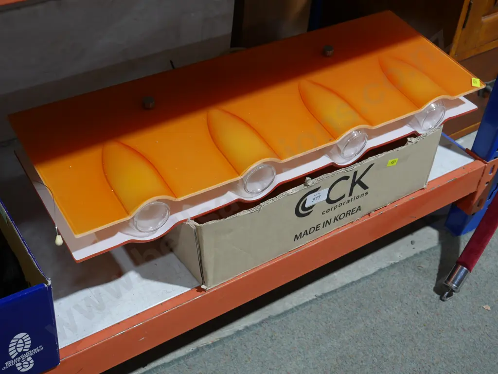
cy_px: 187
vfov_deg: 29.1
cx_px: 249
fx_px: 720
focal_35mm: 50
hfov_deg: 38.2
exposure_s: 1/60
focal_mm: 25
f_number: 5.3
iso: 640
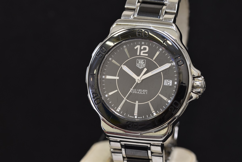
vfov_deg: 10.2
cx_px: 121
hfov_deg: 15.2
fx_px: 907
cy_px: 81
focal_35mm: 135
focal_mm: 90
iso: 100
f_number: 10
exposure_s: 1/5
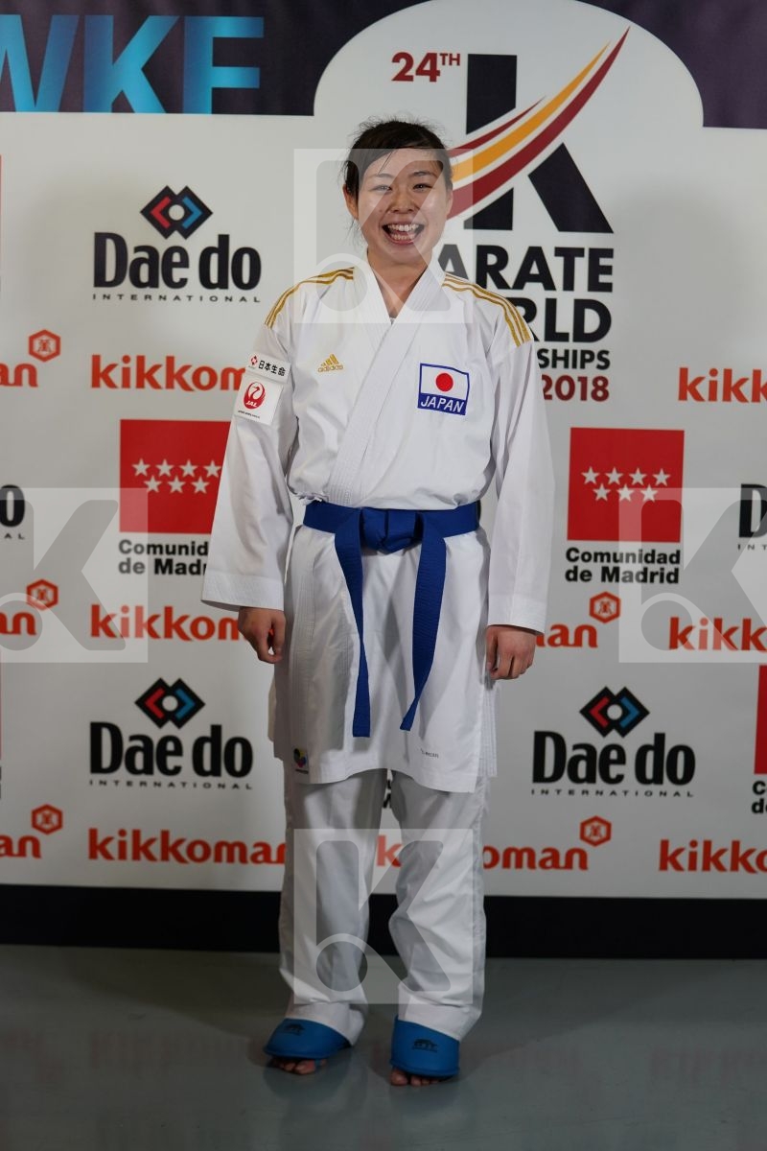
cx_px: 384
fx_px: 2269
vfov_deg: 28.5
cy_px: 576
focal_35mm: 71
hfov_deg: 19.2
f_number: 2.8
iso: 1000
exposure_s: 1/250
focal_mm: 71
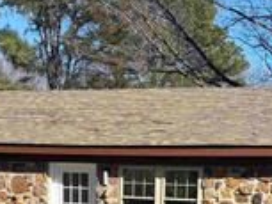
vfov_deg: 16.4
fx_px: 668
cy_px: 269
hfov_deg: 23.0
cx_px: 167
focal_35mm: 85
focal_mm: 5.96
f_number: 1.6
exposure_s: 1/1949
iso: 50
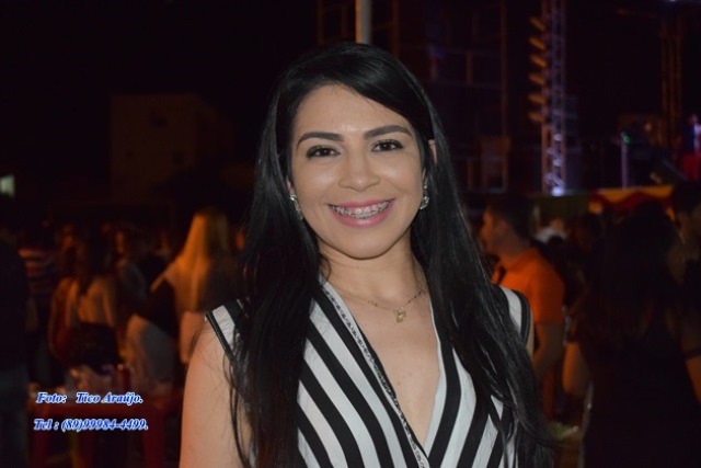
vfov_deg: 23.8
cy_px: 234
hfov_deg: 35.0
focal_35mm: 57
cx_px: 350
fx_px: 1110
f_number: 4.8
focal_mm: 38
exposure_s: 1/60
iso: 3200
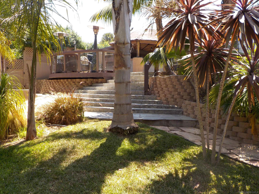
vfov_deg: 46.8
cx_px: 130
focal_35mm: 30
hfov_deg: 60.0
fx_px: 224
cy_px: 97
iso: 125
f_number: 3.3
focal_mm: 4.1
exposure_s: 1/320
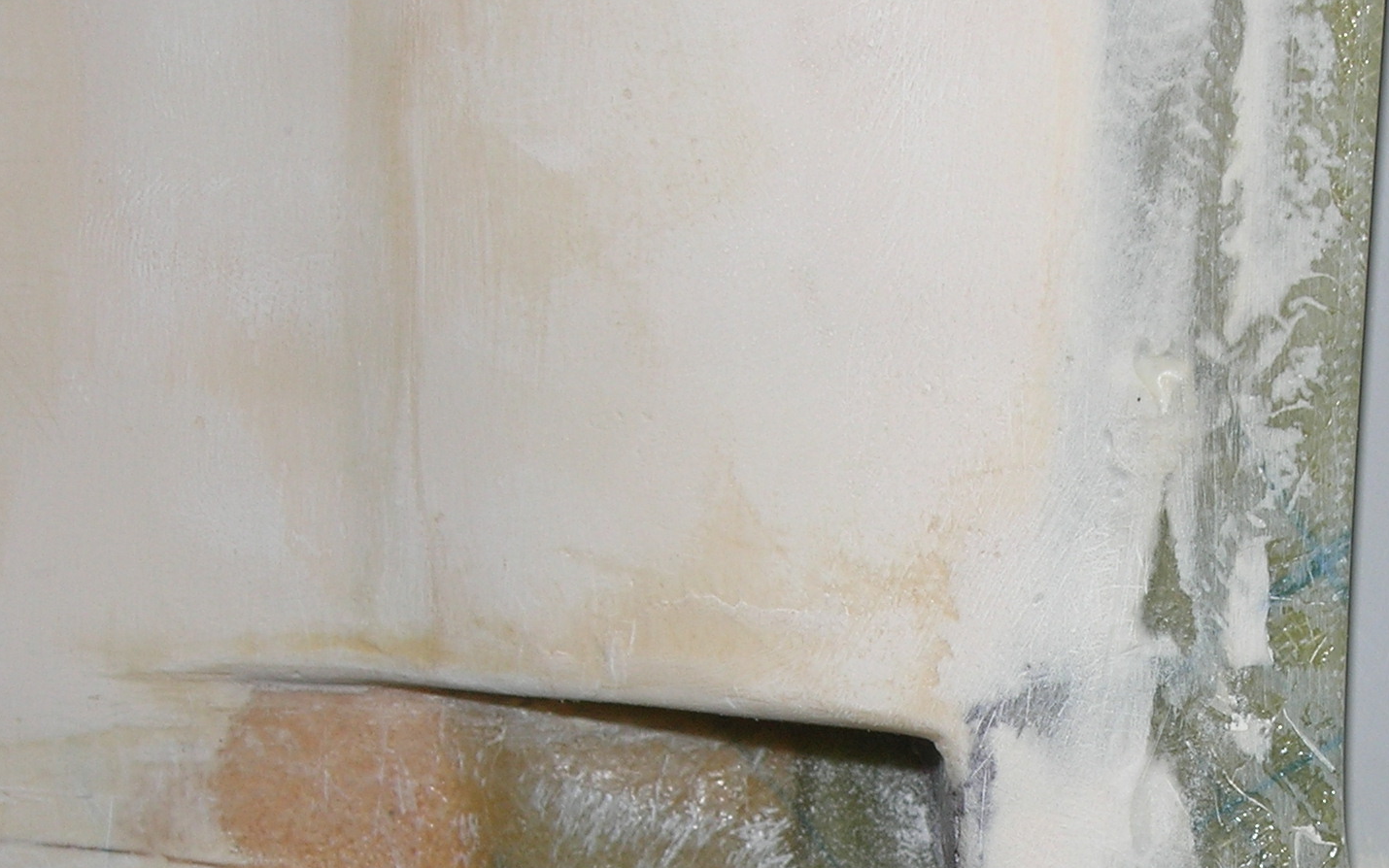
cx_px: 1191
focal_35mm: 73
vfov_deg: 17.5
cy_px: 842
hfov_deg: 27.4
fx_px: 2764
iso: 64
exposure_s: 1/60.1
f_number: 4.8
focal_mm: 7.8
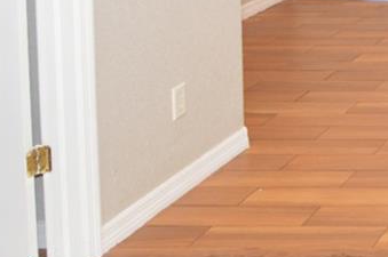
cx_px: 760
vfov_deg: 14.3
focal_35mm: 85
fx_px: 915
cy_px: -189
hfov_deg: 17.6
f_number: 4
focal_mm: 12
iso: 450
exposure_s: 1/60
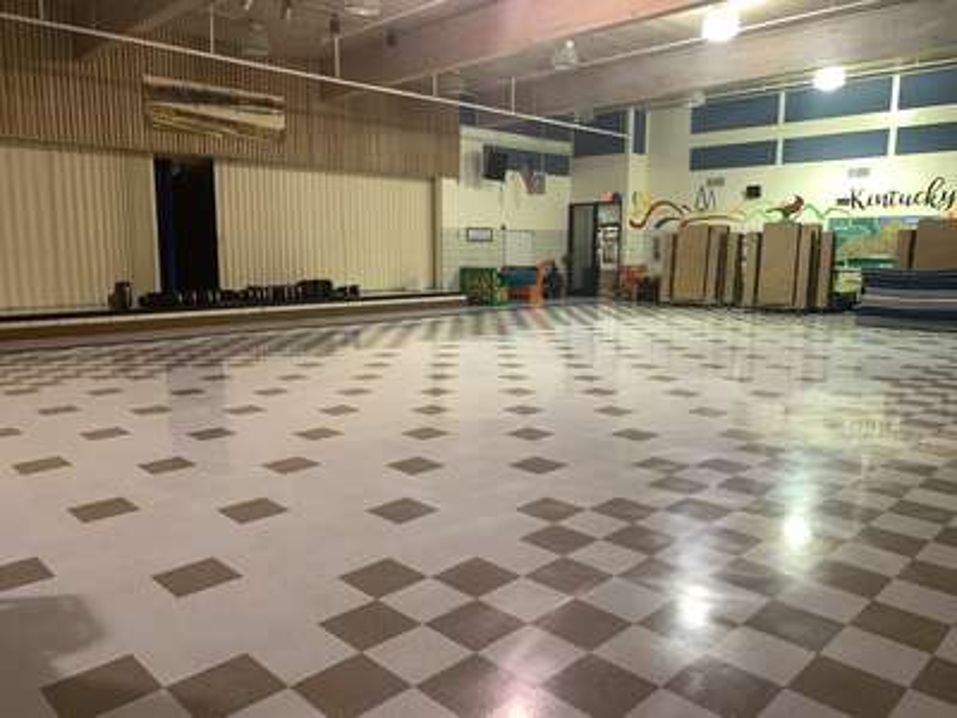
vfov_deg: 53.1
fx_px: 719
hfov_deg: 67.3
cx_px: 478
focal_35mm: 26
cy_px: 359
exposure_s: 1/60
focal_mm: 4.25
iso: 250
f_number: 1.8
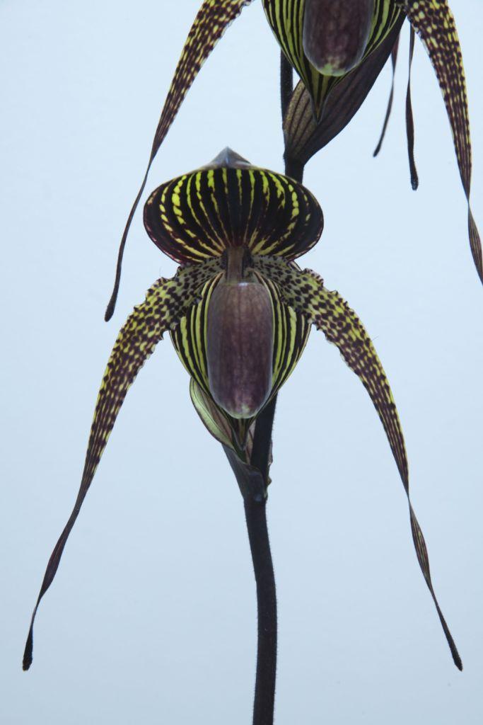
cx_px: 242
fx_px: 2414
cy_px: 362
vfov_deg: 17.1
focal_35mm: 120
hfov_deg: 11.4
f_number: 16
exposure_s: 1/10
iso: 1600
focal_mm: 120
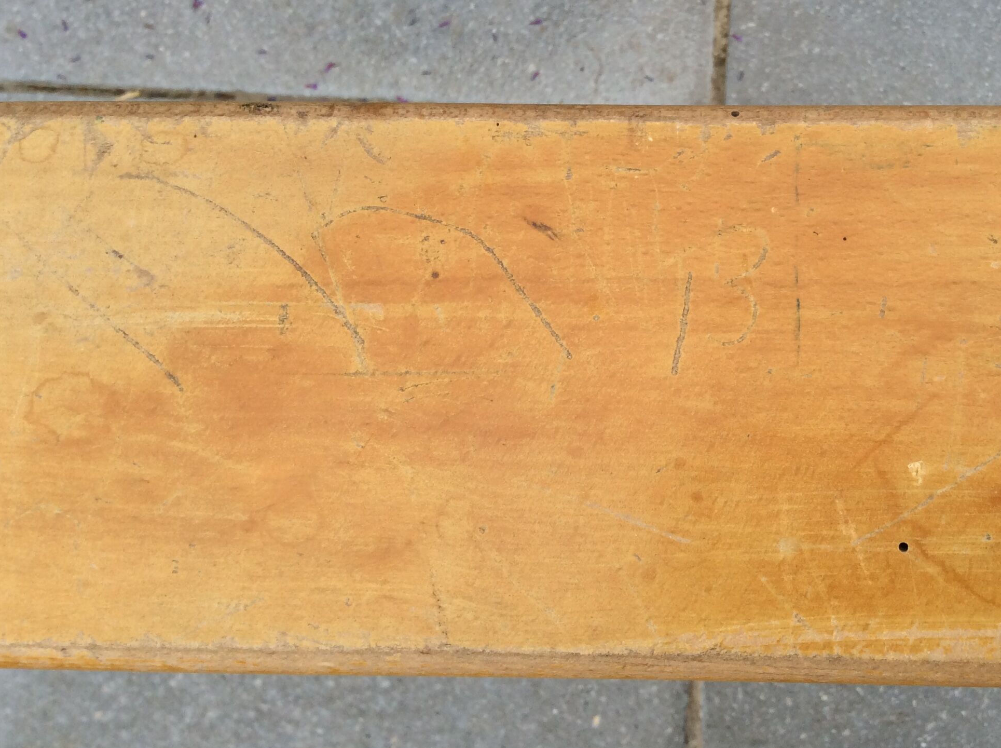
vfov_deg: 33.3
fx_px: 1242
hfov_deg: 43.5
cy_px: 278
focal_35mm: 43
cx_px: 638
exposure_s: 1/344
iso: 32
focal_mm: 3.3
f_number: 2.4
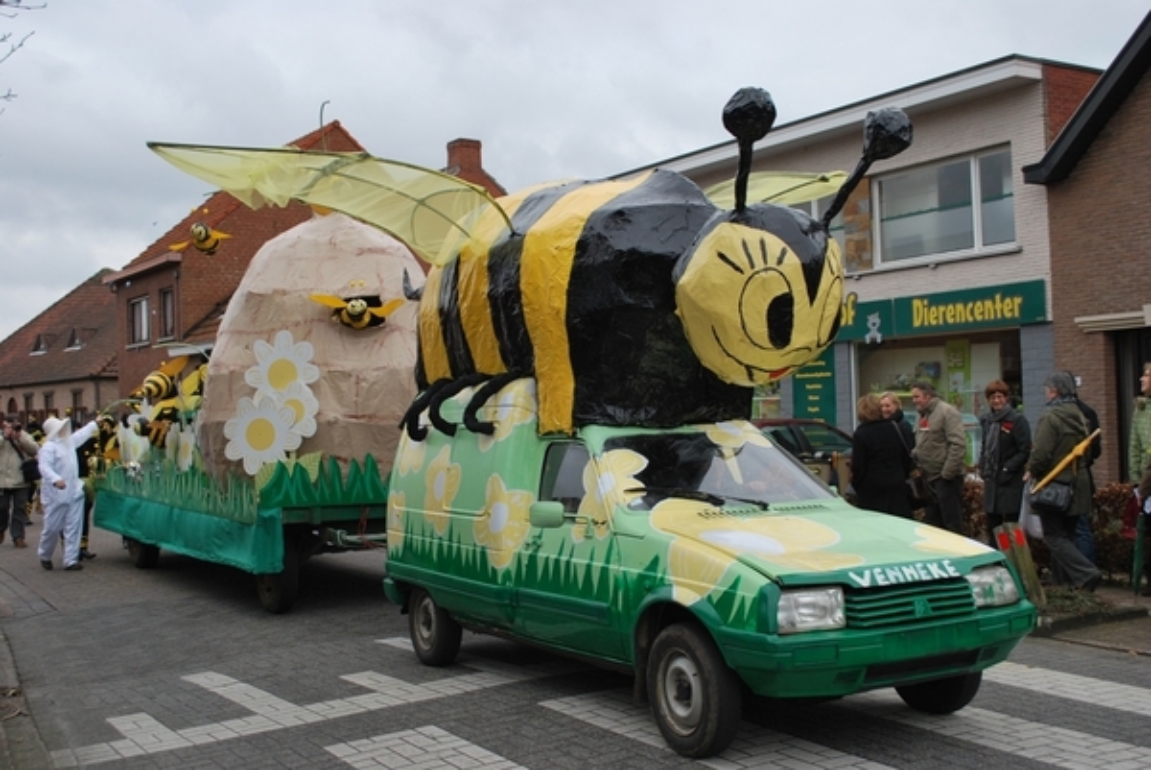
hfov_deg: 49.5
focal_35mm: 39
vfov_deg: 34.3
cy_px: 385
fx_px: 1248
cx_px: 576
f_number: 5.6
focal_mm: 26
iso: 125
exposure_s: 1/125
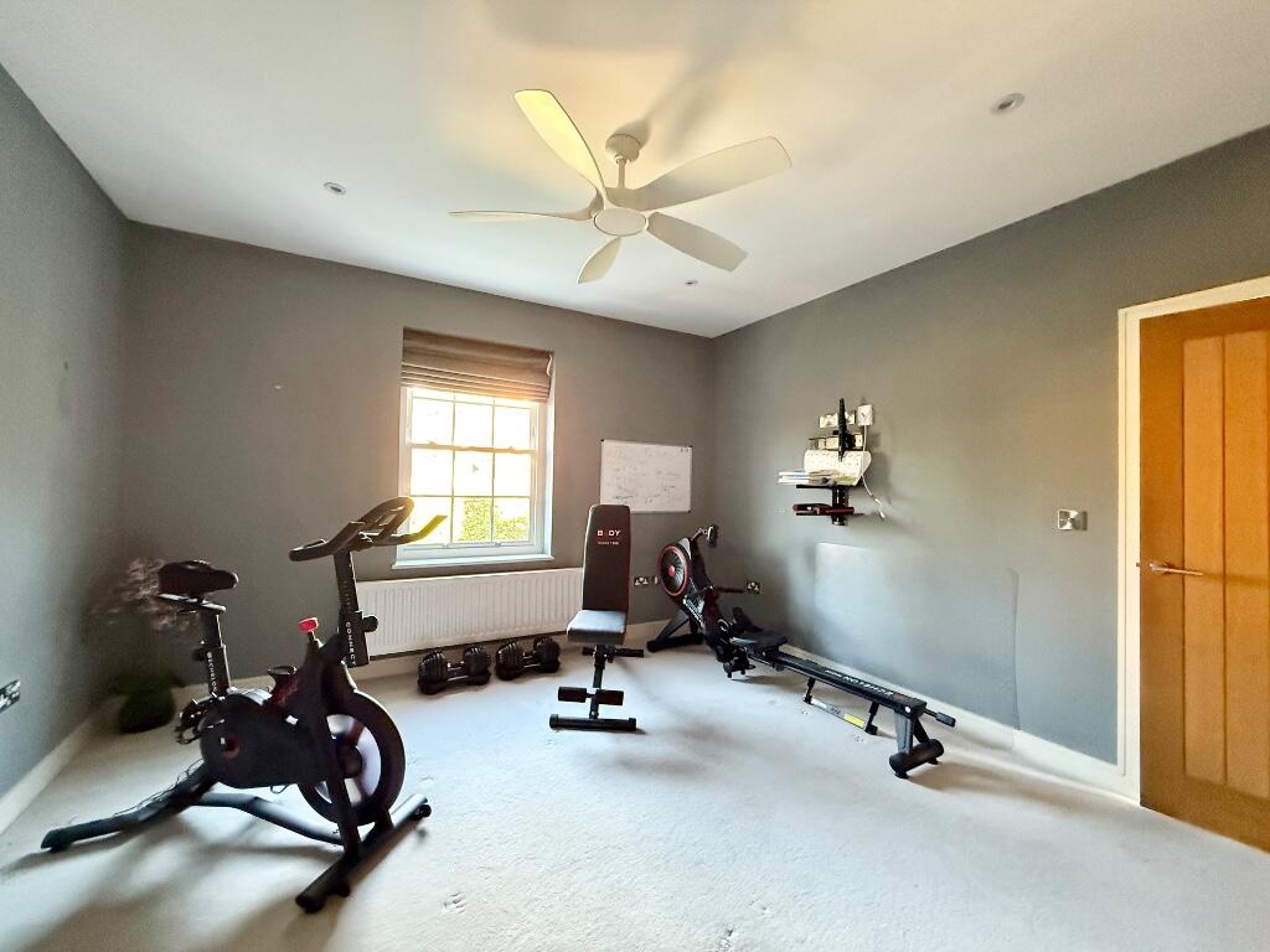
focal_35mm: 14
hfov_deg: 102.1
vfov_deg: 85.7
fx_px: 514
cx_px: 635
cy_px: 476
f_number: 2.2
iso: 800
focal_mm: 2.22
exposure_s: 1/60
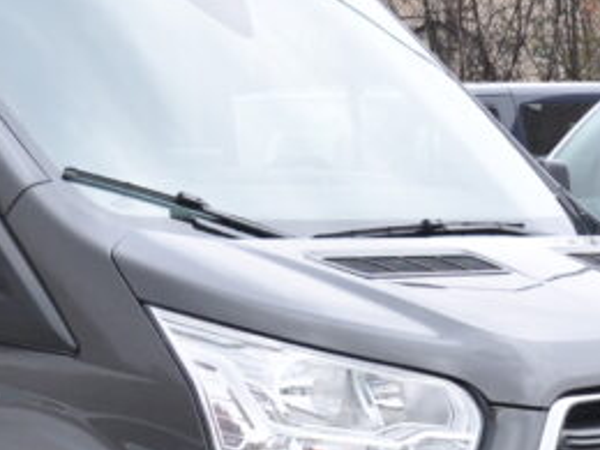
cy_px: 353
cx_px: -18
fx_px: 2459
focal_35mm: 142
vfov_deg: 10.4
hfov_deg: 13.7
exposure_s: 1/200
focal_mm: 25
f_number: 7.1
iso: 400
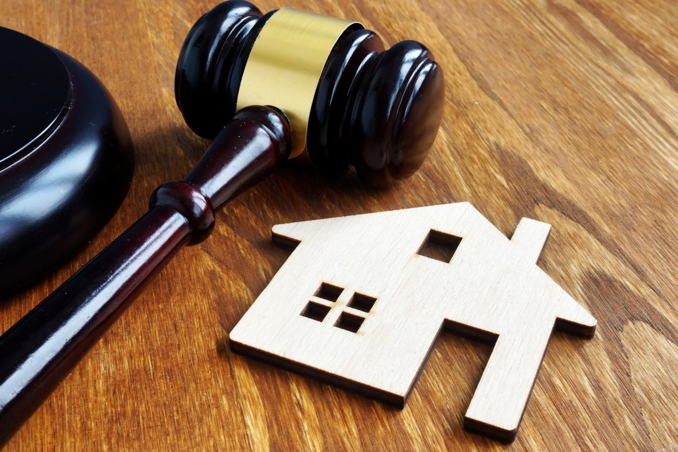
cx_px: 339
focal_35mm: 45
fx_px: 847
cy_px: 226
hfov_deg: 43.6
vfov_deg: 29.9
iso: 200
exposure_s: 1/4
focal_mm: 30
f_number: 20
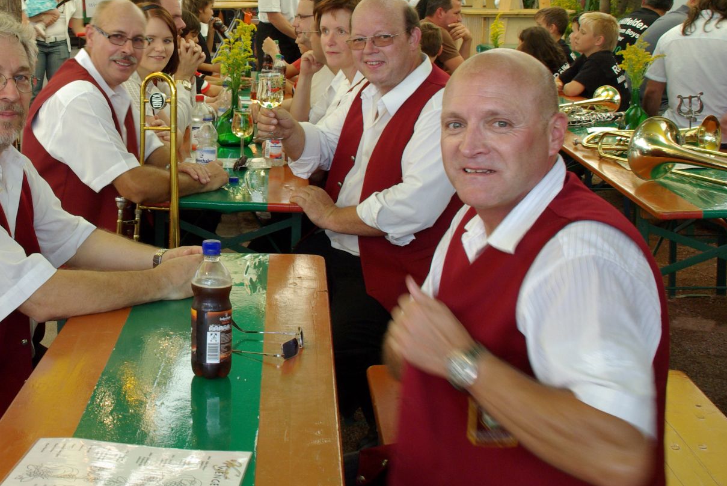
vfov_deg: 22.2
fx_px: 1233
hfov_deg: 31.9
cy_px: 169
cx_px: 135
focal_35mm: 61
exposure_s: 1/10
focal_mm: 24
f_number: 8
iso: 400
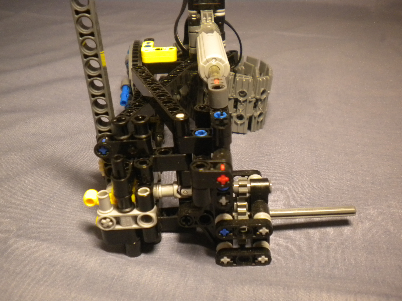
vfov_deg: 40.7
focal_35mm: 35
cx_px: 201
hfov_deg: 52.6
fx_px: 406
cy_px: 150
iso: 400
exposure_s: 1/31.8
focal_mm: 6.3
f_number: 3.1
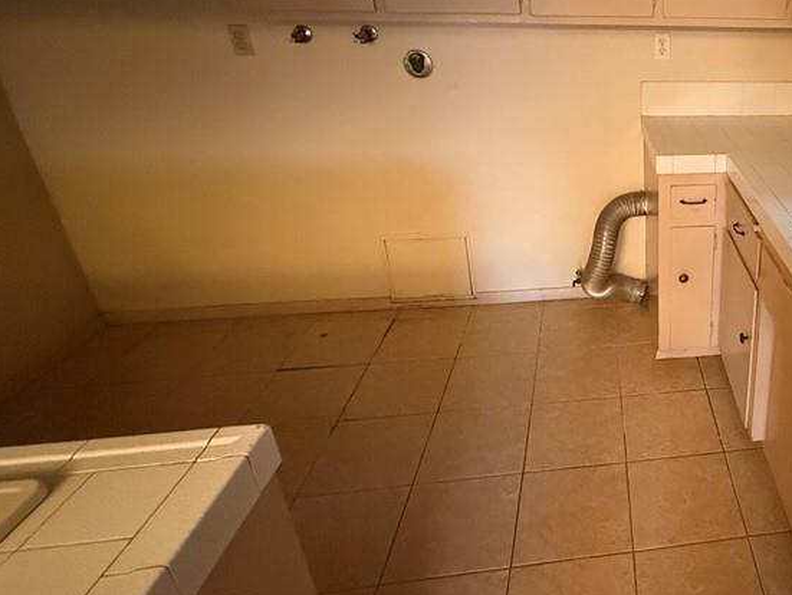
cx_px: 707
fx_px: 595
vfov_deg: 52.5
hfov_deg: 58.0
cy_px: 220
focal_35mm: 26
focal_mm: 2.22
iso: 1250
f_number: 2.2
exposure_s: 1/60
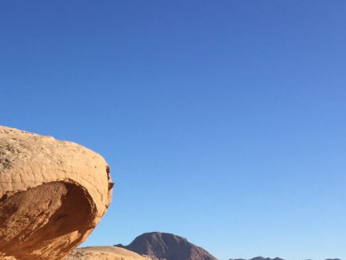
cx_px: -51
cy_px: 225
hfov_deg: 25.7
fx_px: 690
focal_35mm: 69
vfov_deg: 21.0
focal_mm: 4.15
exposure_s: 1/1799
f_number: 2.2
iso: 32
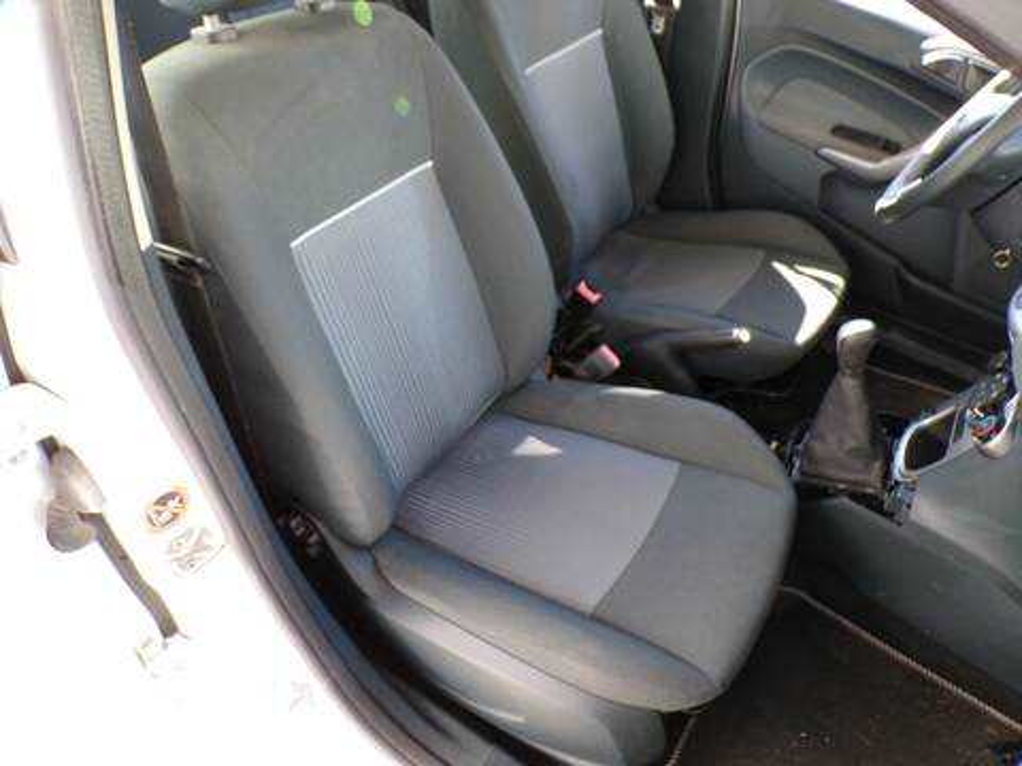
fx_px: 709
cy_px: 383
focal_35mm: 24
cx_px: 511
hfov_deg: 71.6
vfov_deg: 56.8
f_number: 3
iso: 108
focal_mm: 4.3
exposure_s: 1/34
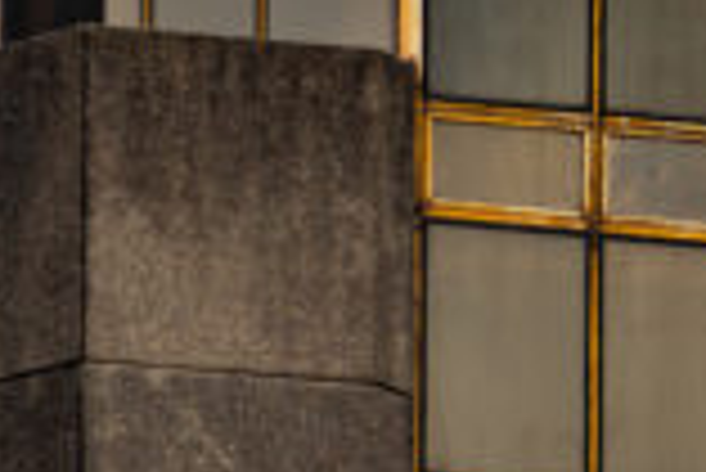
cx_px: -773
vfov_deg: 0.5
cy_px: 485
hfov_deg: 0.7
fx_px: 57591
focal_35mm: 2934
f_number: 6.3
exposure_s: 1/500
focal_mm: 400
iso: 250
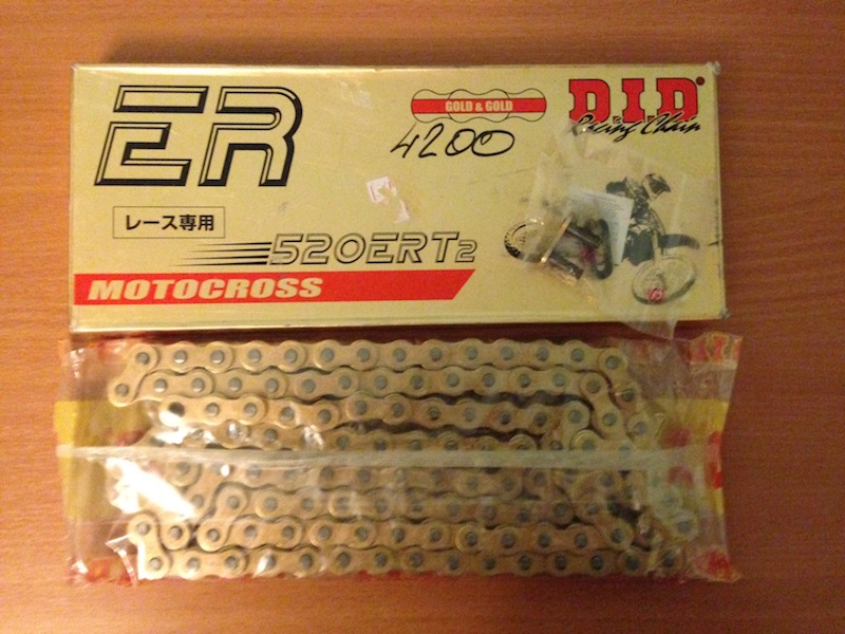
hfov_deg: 55.4
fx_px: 806
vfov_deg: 42.9
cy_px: 317
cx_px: 422
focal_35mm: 33
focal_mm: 4.12
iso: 800
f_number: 2.4
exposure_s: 1/15
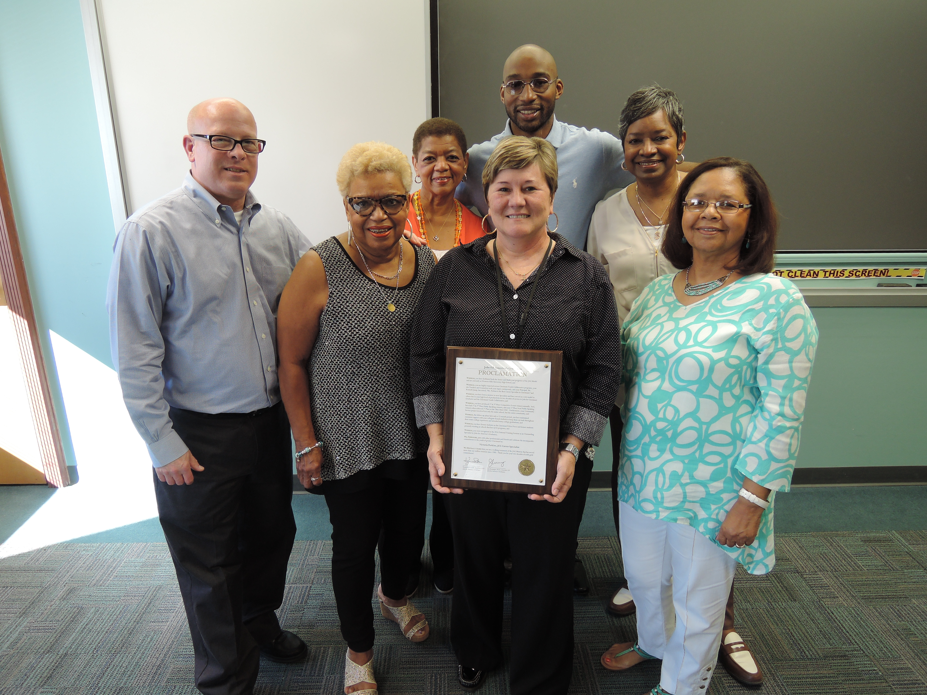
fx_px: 643
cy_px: 348
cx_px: 464
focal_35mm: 24
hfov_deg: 71.6
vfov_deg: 56.8
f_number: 2.8
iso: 125
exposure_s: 1/30
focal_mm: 5.1
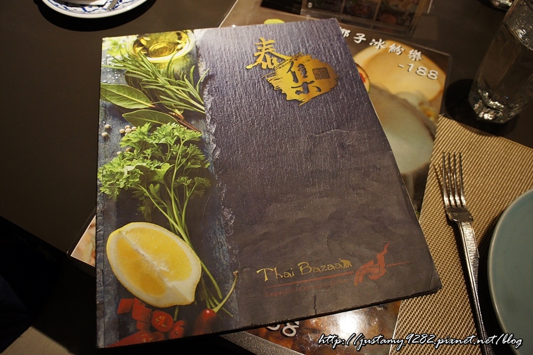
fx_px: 400
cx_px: 266
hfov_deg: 67.4
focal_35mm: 27
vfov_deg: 47.9
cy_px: 178
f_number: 4.5
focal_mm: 18
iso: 800
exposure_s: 1/30
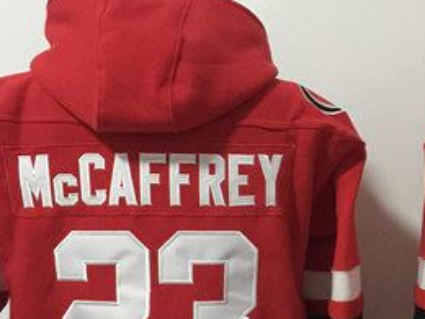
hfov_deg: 24.3
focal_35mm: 78
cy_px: 240
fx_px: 958
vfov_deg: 18.8
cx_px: 386
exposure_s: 1/8
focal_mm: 4.15
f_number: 2.2
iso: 160
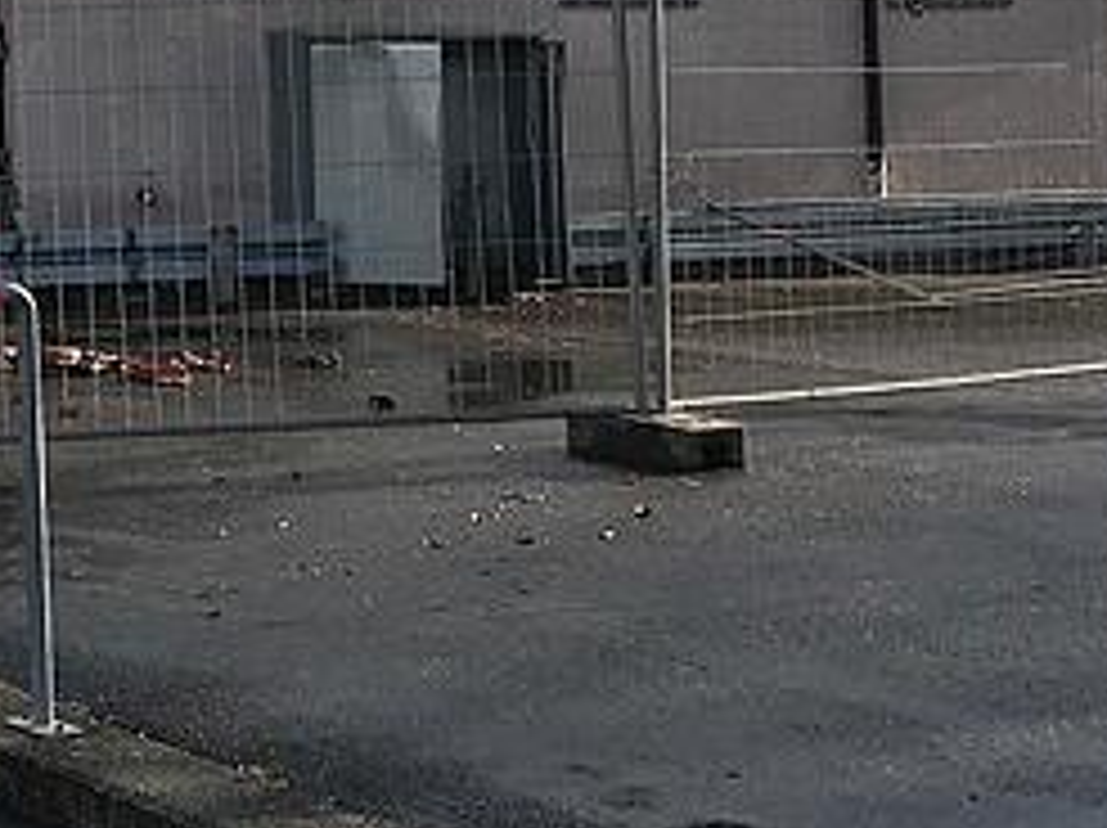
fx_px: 3035
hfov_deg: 19.6
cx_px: -191
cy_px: -101
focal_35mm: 95
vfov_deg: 15.1
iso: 20
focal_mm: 3.99
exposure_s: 1/1389
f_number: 1.8
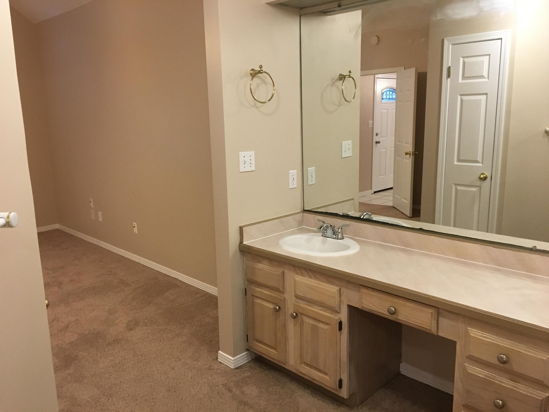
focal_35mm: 29
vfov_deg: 48.2
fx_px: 460
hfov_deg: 61.7
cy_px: 206
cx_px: 274
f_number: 2.2
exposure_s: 1/30
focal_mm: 4.15
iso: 200
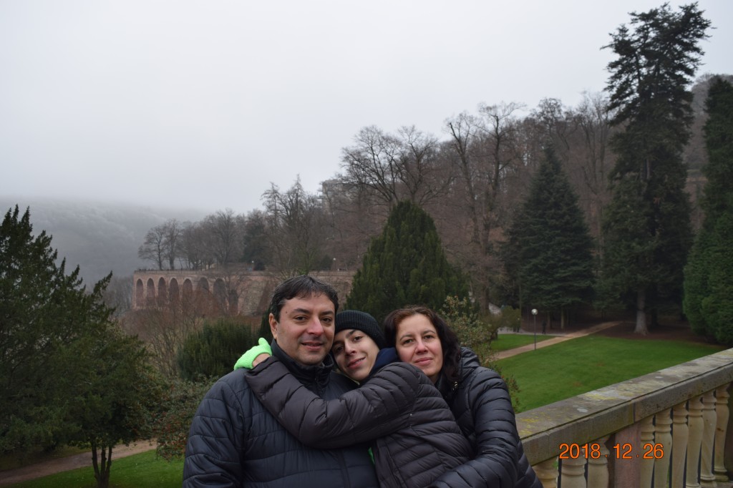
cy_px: 244
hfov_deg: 67.4
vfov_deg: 47.9
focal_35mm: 27
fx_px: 550
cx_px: 366
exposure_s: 1/125
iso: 220
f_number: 5.6
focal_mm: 18
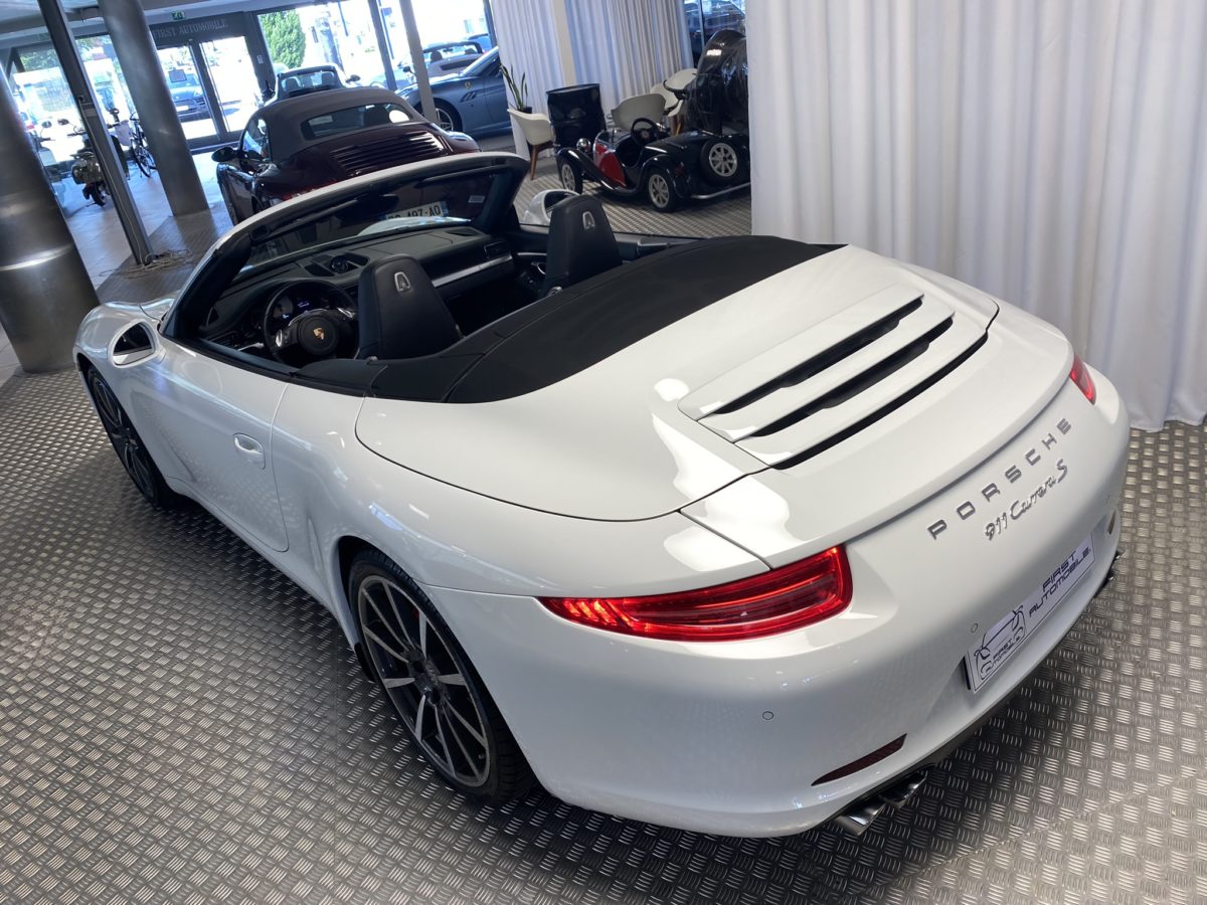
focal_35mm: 26
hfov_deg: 67.3
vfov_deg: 53.1
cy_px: 452
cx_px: 604
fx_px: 907
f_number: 1.8
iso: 32
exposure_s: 1/100
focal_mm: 4.25
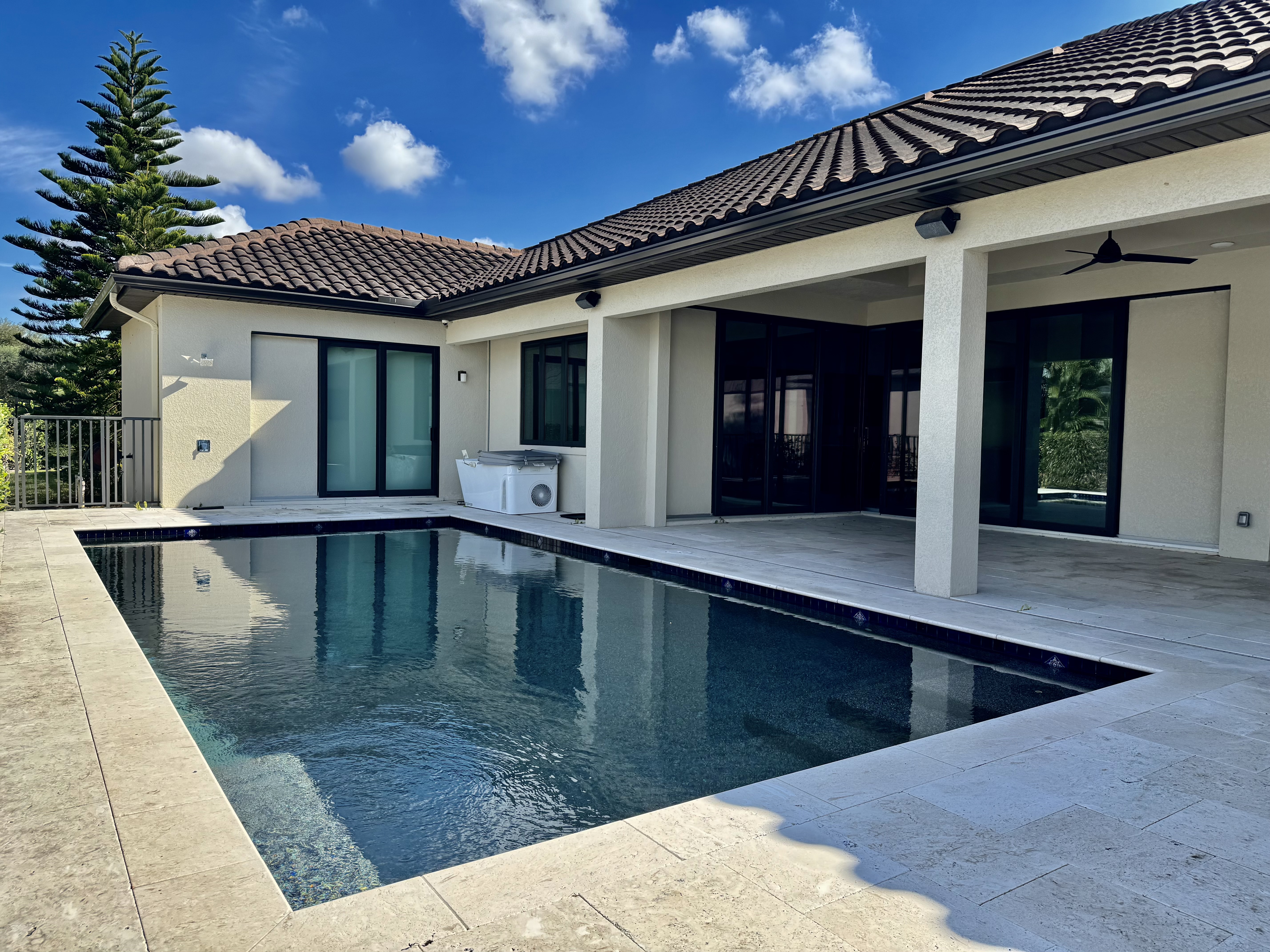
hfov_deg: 71.6
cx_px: 635
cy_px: 476
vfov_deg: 56.8
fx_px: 881
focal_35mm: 24
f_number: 1.78
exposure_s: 1/2415
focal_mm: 6.76
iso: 80
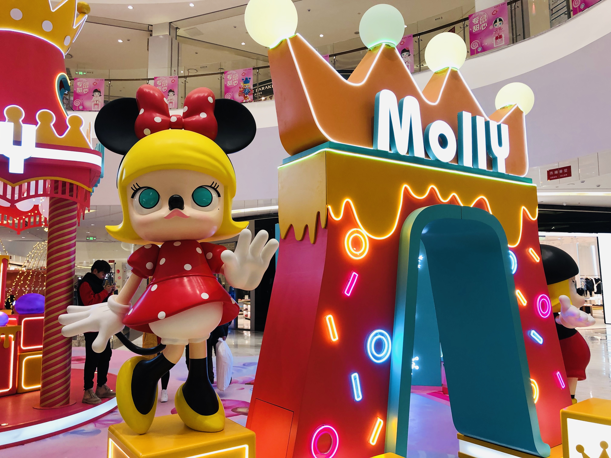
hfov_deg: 63.4
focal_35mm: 28
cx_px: 306
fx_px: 494
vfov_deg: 49.7
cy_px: 229
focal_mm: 4
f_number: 1.8
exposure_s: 1/50
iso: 32
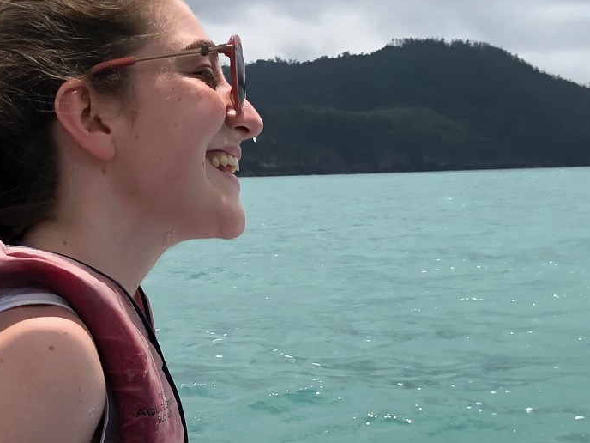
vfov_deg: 17.3
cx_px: 278
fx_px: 1398
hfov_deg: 23.8
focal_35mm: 82
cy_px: 517
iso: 20
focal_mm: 3.99
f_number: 1.8
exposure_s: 1/3205
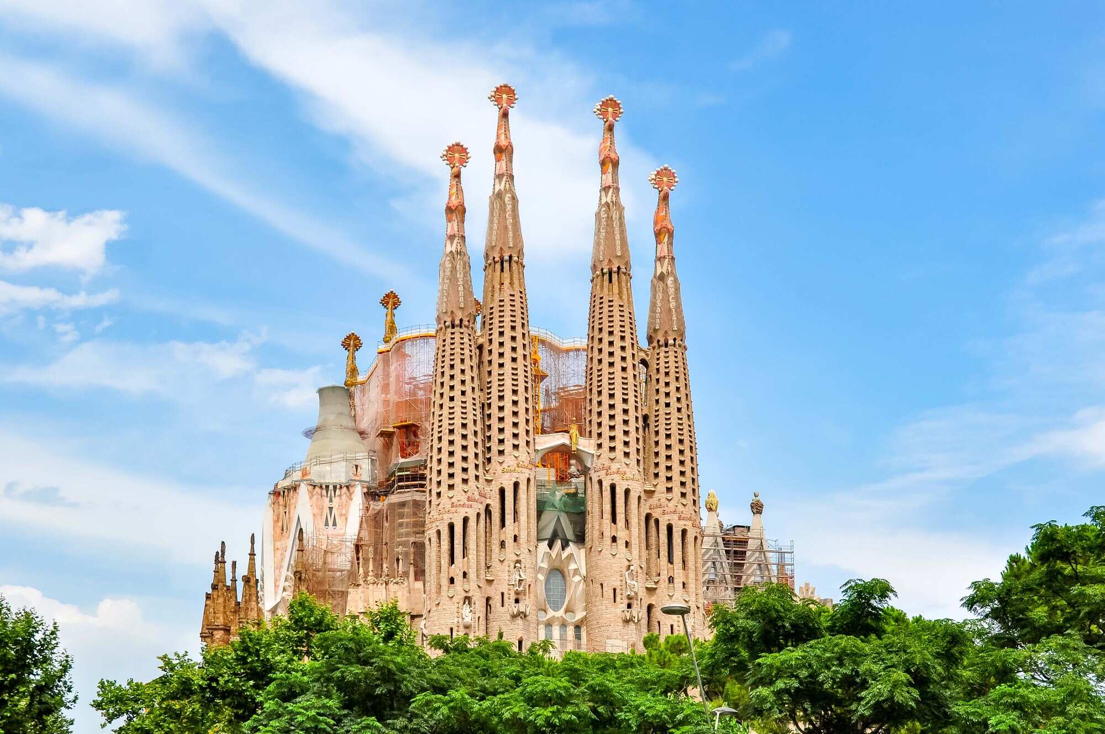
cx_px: 552
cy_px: 367
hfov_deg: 41.2
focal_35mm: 48
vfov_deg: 28.0
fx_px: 1471
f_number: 10
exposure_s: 1/320
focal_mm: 32
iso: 200
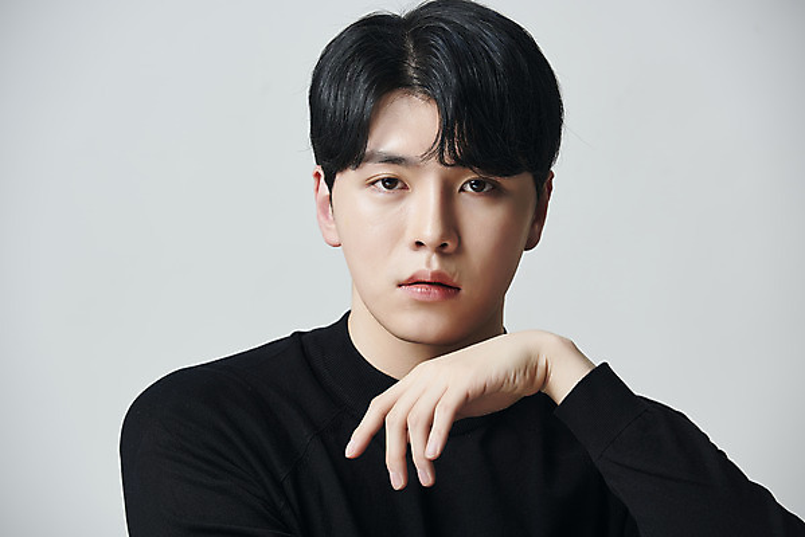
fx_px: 4250
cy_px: 268
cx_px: 402
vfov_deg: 7.2
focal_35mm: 190
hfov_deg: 10.8
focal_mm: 190
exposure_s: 1/125
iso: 64
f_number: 7.1
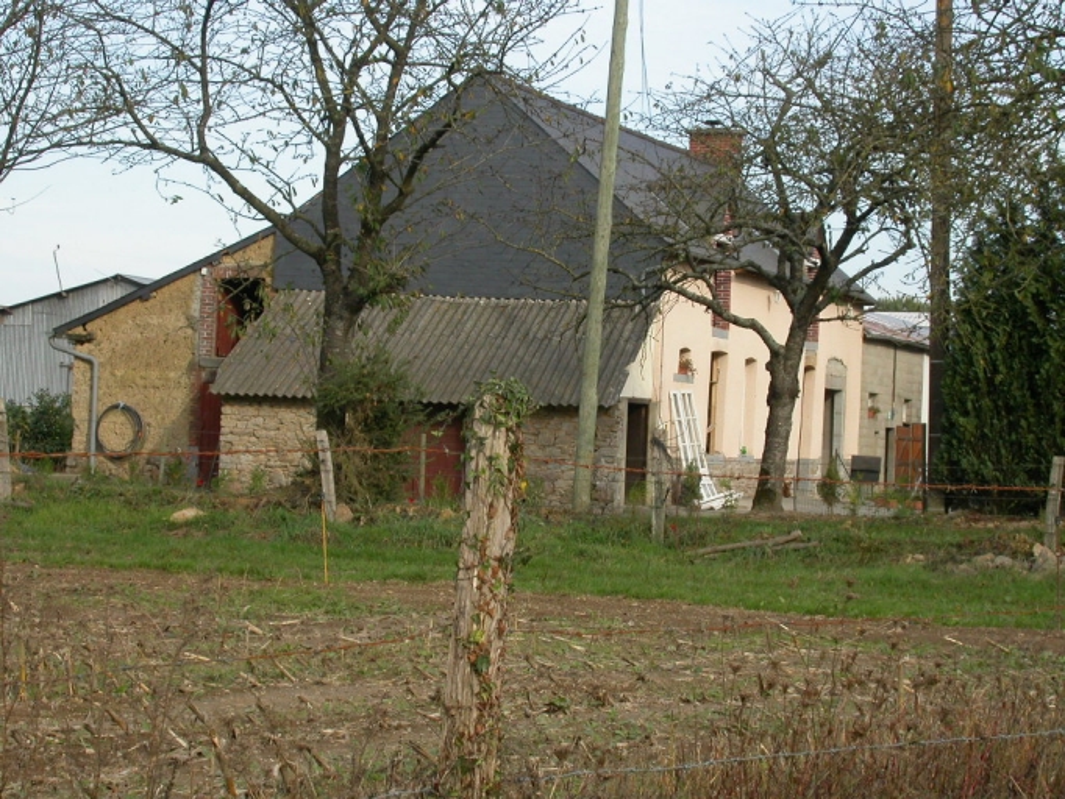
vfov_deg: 14.5
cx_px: 532
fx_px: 3139
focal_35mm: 102
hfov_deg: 19.3
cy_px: 400
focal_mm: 21.1
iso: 100
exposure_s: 1/280
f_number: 5.7
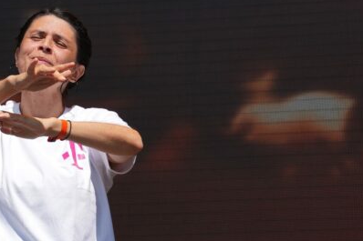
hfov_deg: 5.4
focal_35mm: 382
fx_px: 3850
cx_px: 112
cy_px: 111
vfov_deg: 3.6
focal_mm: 132
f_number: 7.1
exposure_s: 1/400
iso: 100
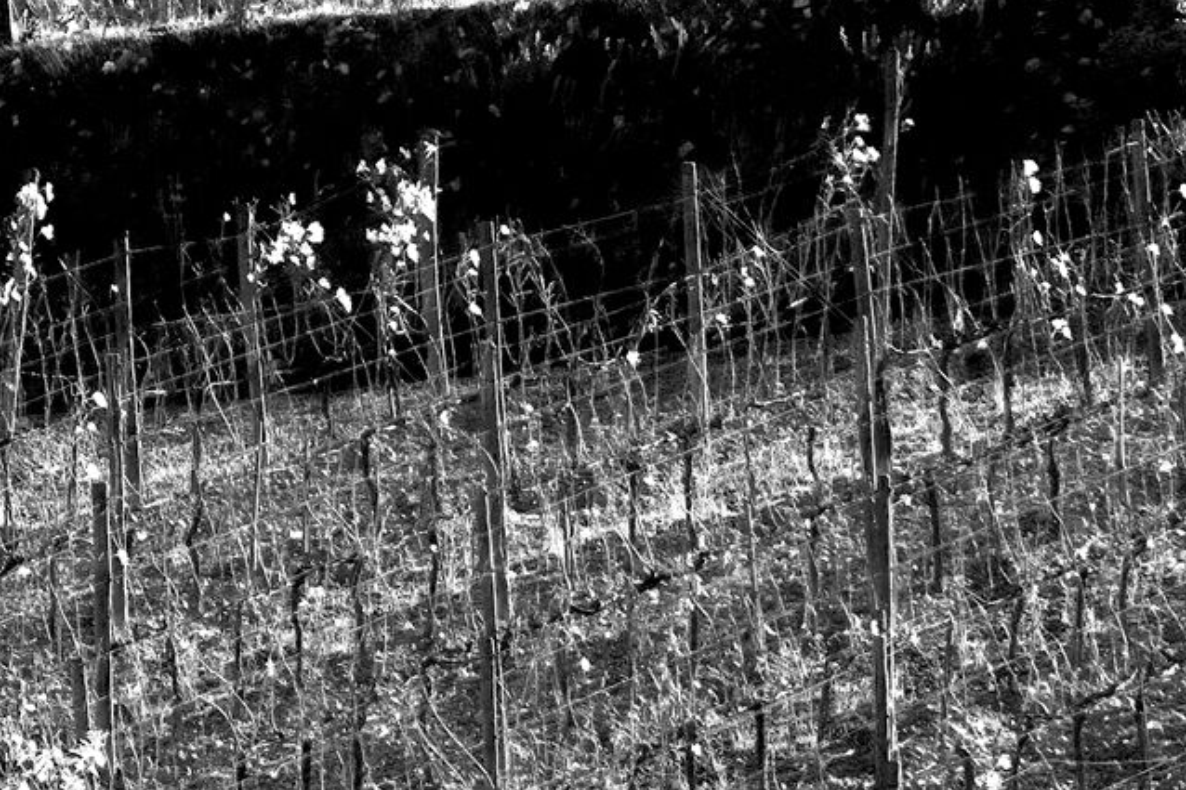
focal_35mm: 1106
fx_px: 36425
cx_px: 444
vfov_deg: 1.2
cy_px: 1195
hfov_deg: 1.9
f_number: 8
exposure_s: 1/800
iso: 640
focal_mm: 294
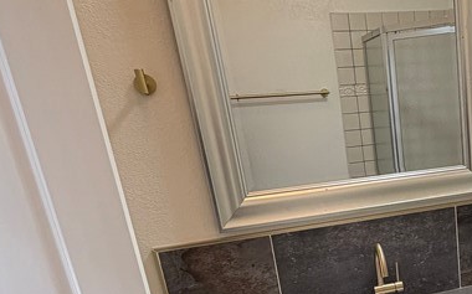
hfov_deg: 43.8
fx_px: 514
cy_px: 268
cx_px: 447
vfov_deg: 30.5
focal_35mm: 40
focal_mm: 2.22
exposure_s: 1/60
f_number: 2.2
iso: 160
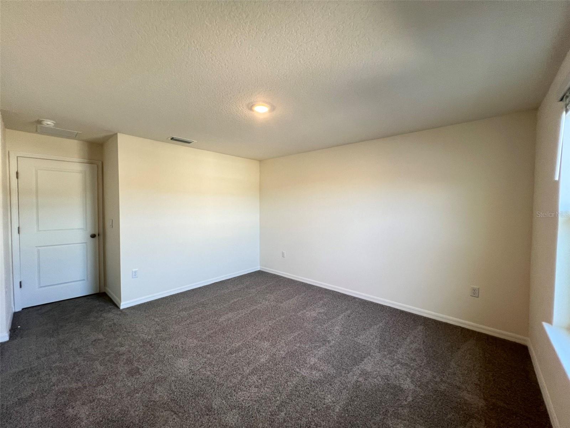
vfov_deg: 89.9
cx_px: 285
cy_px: 214
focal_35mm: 13
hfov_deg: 106.2
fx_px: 214
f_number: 1.8
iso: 160
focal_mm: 1.57
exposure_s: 1/60
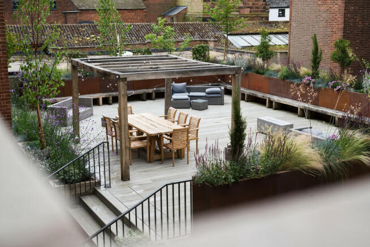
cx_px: 185
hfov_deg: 39.6
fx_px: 514
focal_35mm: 50
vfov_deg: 27.0
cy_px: 124
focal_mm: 50
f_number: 5
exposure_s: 1/125
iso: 100
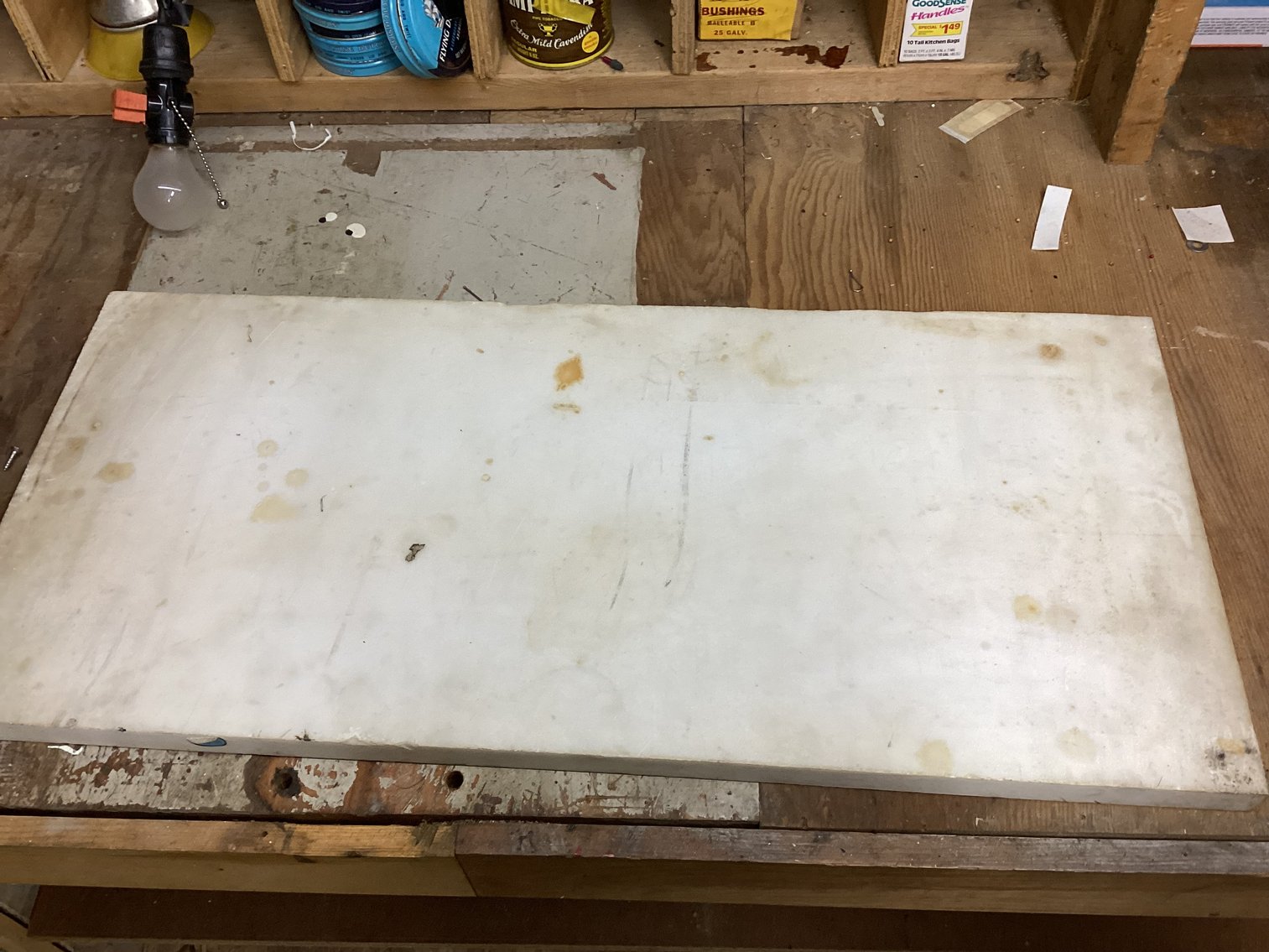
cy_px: 476
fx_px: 1137
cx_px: 634
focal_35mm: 31
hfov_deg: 58.3
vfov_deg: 45.4
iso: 100
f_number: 2.4
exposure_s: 1/50
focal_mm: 3.3
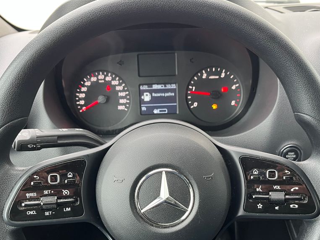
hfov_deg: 52.6
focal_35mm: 35
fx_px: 324
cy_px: 147
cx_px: 168
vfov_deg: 40.5
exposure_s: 1/55
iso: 200
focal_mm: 5.1
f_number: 1.6
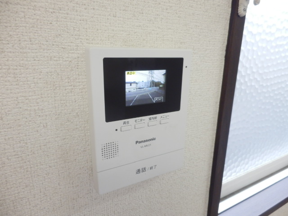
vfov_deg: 56.8
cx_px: 144
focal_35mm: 24
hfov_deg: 71.6
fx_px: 200
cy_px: 108
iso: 200
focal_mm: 4.2
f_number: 3
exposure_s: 1/30
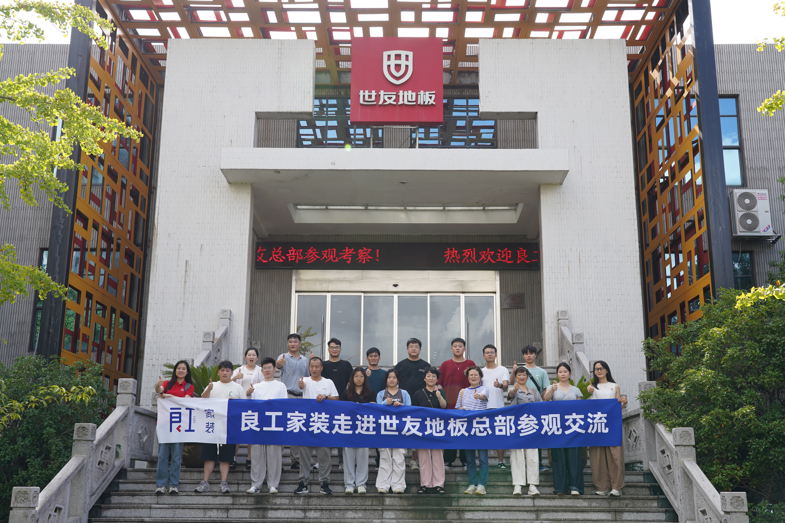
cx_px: 392
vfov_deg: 34.2
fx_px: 850
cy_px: 262
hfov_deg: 49.6
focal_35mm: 39
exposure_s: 1/160
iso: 200
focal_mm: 39
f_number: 8
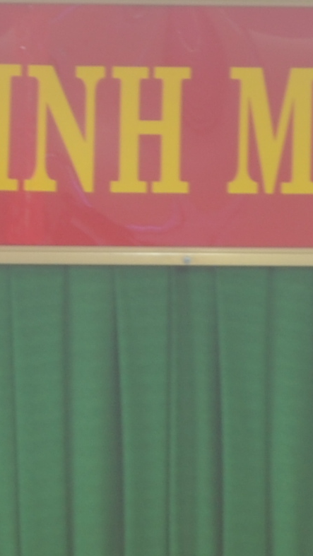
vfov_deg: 4.6
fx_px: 6784
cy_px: 1039
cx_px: -465
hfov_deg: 2.6
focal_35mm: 460
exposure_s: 1/2
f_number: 5.6
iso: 100
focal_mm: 50
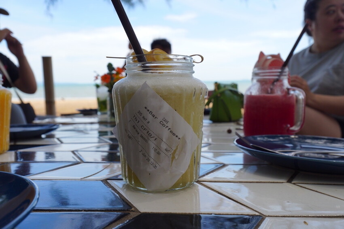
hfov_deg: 63.2
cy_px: 114
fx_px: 279
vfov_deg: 44.6
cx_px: 172
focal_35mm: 29
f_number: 6.3
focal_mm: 19.5
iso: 320
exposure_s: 1/640
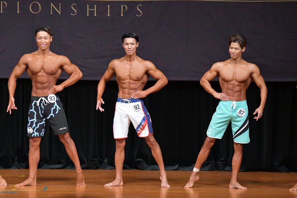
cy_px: 99
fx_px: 2103
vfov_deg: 5.4
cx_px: 148
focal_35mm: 255
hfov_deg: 8.1
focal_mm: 170
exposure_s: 1/400
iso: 5000
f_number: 5.6
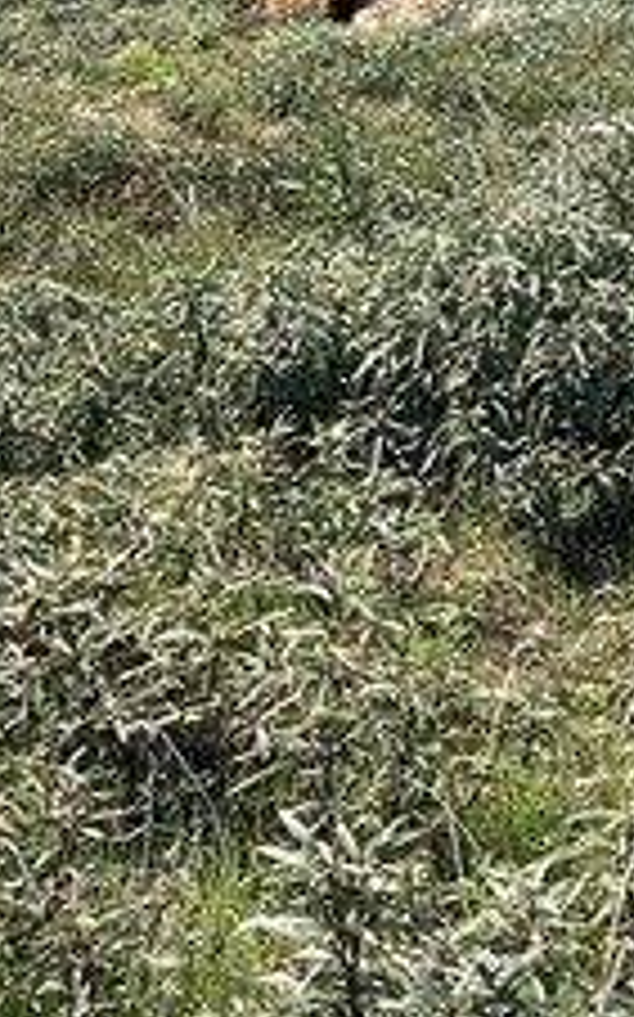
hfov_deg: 10.3
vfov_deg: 16.4
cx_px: -112
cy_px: -9
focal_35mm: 125
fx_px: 3460
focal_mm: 5.7
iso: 50
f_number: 1.5
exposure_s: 1/3460
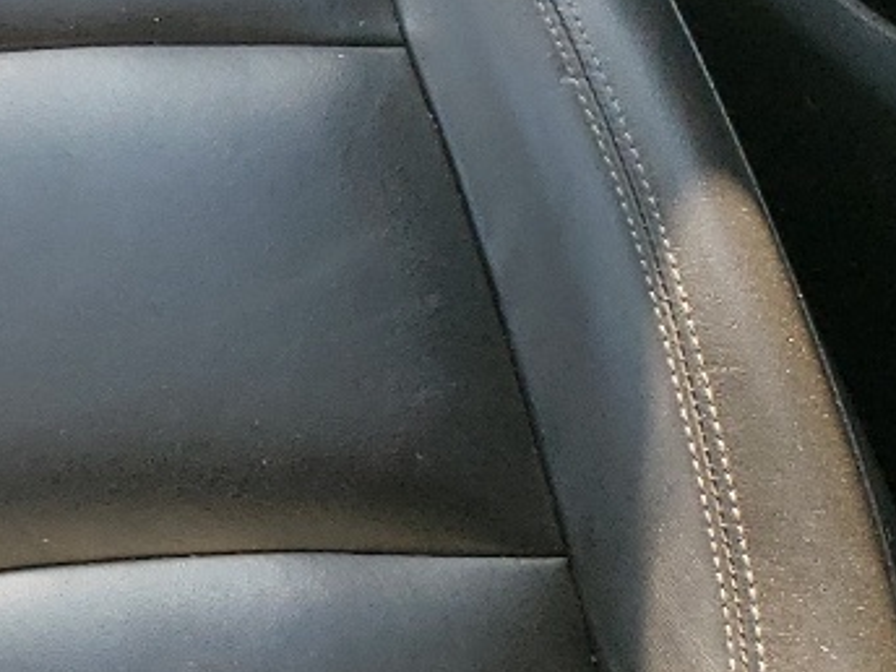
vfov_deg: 11.4
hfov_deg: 13.0
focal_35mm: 121
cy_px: -550
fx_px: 3132
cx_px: -1133
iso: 50
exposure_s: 1/141
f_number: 1.5
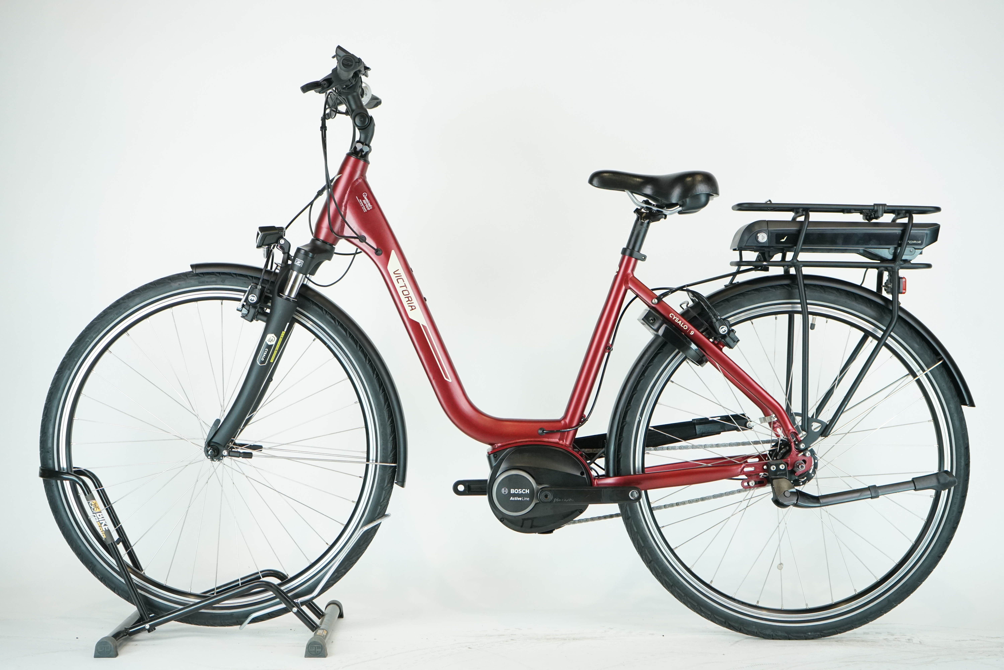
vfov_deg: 25.1
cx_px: 502
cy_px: 335
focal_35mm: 54
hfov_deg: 36.9
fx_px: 1506
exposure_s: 1/200
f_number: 6.3
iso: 2000
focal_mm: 54
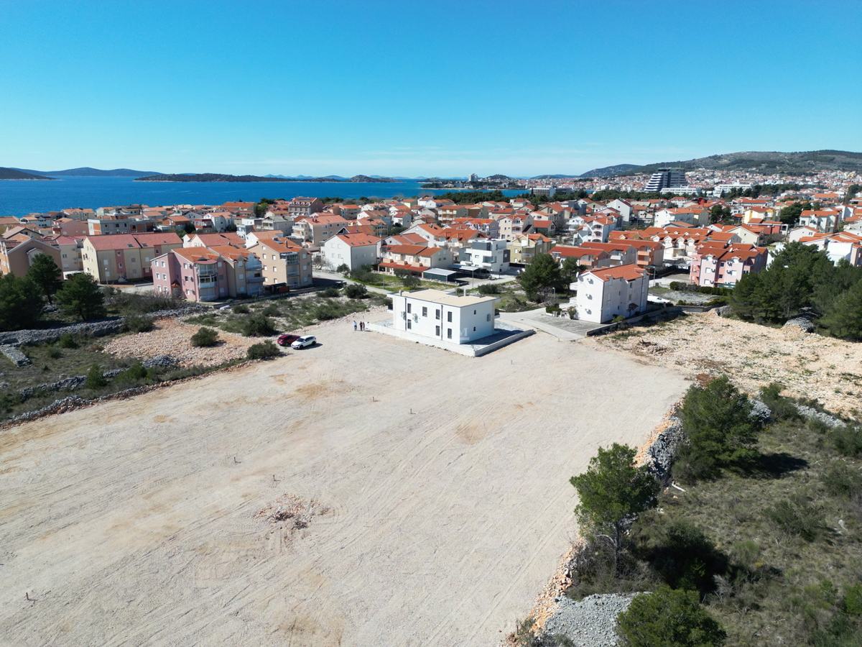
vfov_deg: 56.8
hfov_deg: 71.6
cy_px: 324
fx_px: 598
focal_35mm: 24
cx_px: 431
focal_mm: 6.72
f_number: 1.7
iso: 100
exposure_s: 1/2500
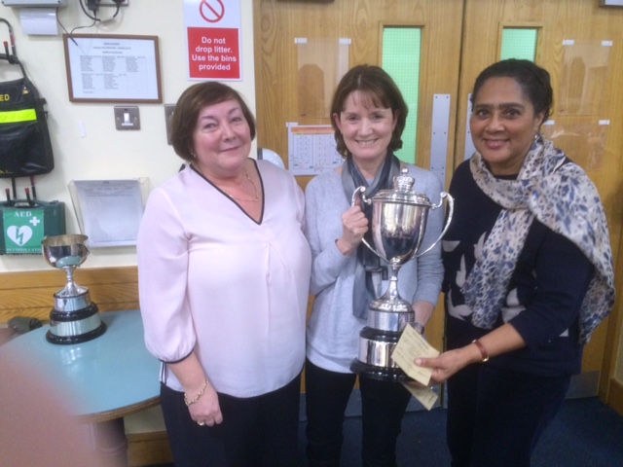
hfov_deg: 61.7
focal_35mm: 29
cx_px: 312
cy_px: 234
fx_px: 522
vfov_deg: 48.2
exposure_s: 1/33
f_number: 2.2
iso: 320
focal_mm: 4.15
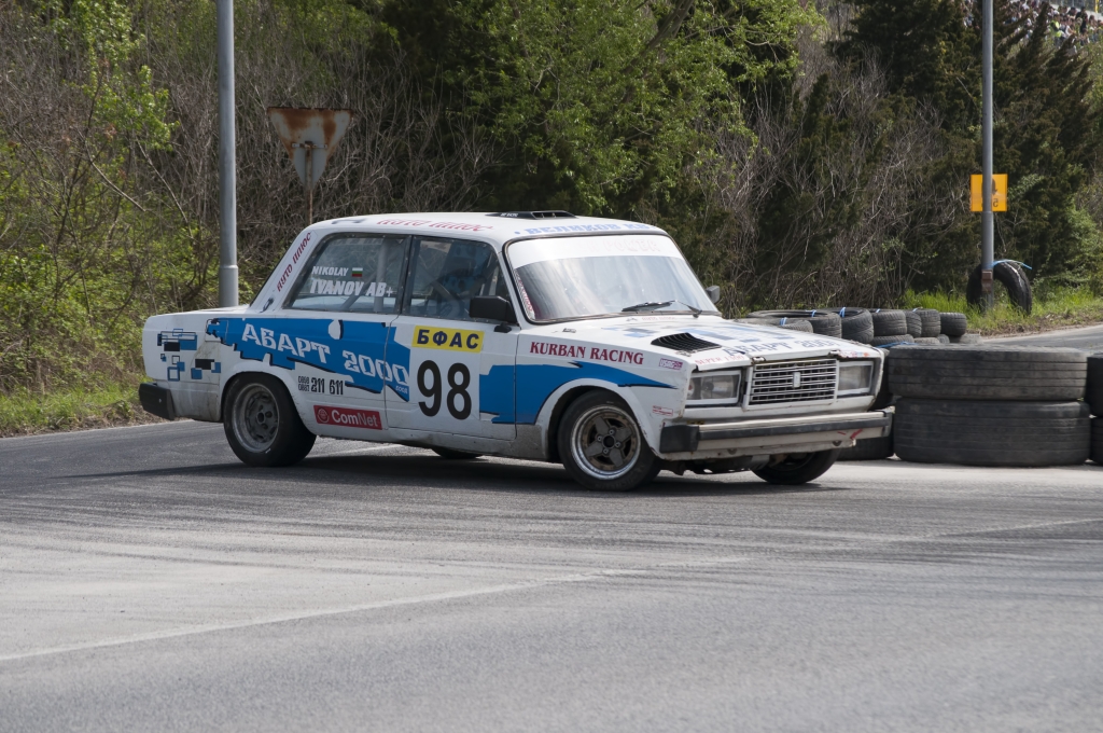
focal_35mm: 165
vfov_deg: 8.3
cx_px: 552
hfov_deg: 12.5
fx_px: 5049
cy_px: 366
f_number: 8
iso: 360
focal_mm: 110
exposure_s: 1/2000
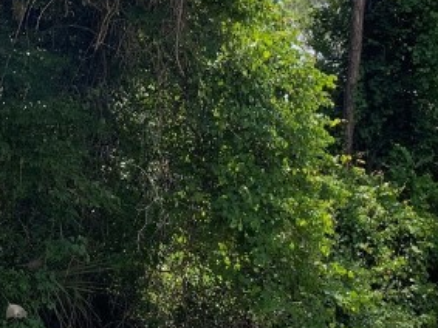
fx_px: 1328
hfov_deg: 18.6
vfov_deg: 14.0
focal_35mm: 105
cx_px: 119
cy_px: 76
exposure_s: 1/898
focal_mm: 3
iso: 16
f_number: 1.8
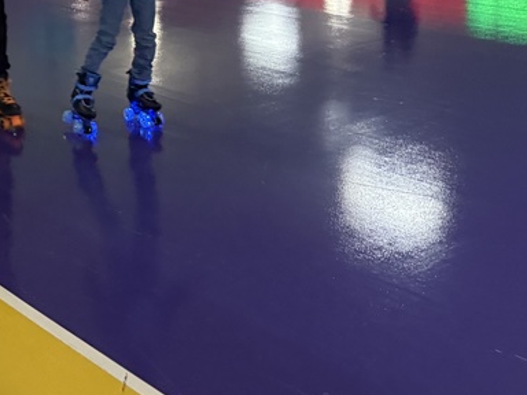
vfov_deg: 21.1
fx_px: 974
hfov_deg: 28.1
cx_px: -19
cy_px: -101
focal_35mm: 64
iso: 640
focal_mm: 6.76
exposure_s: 1/40
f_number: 1.78
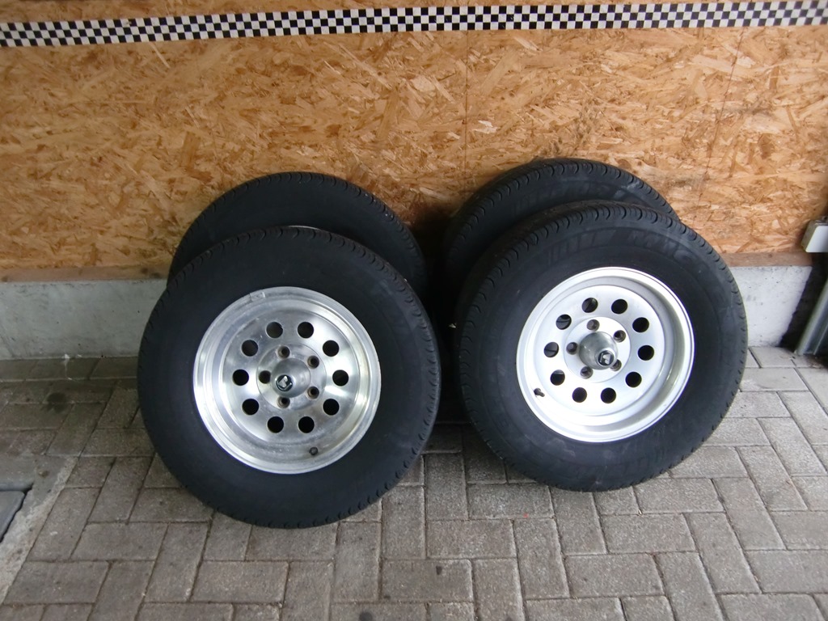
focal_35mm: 28
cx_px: 414
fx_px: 670
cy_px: 310
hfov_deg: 63.4
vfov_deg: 49.7
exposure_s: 1/50
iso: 400
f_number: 2.6
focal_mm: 4.9
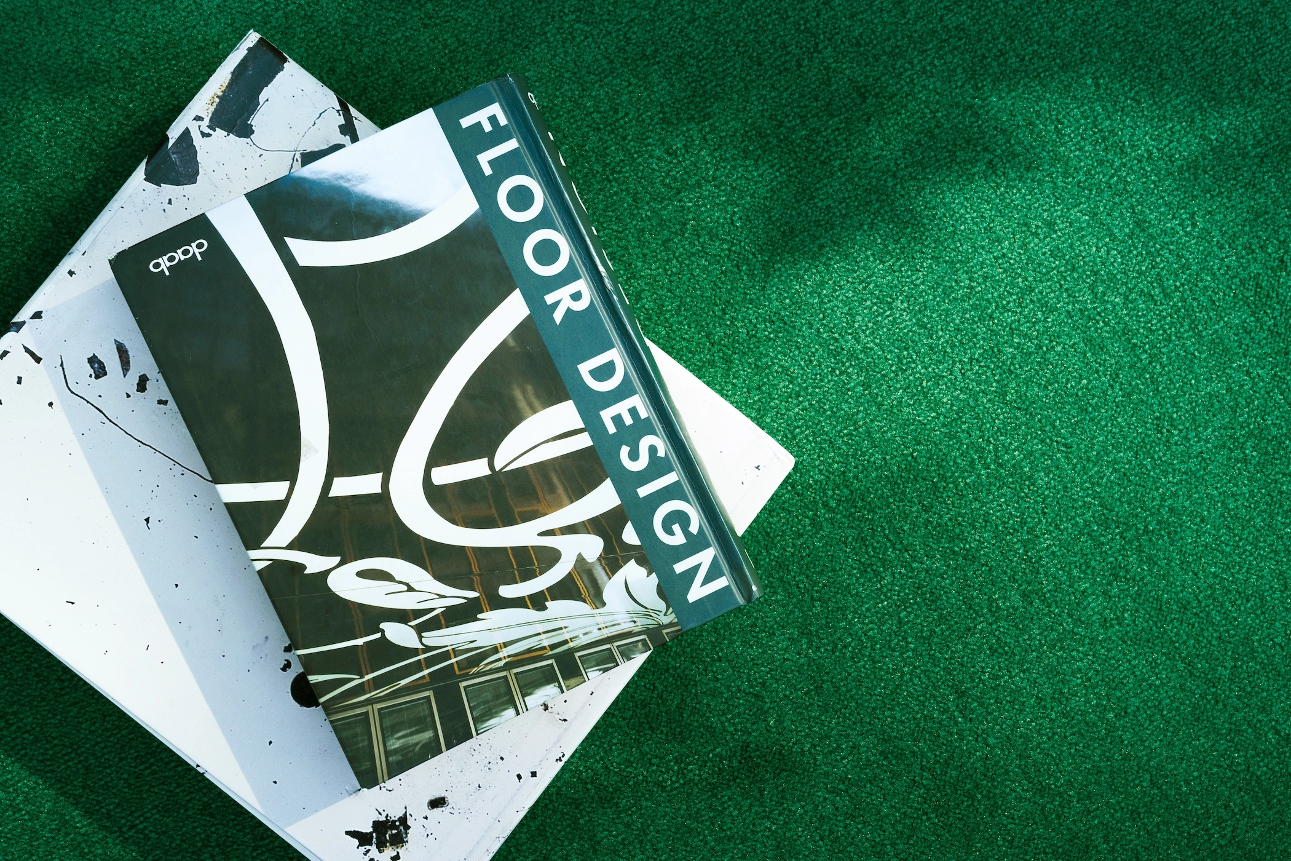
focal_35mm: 50
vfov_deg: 27.0
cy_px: 430
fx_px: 1793
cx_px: 646
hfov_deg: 39.6
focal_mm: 50
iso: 320
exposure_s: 1/200
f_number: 10
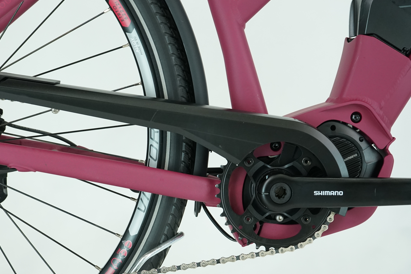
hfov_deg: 22.1
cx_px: 141
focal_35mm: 92
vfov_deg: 14.8
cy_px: 193
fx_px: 1050
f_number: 5.6
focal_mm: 63
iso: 1600
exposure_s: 1/200
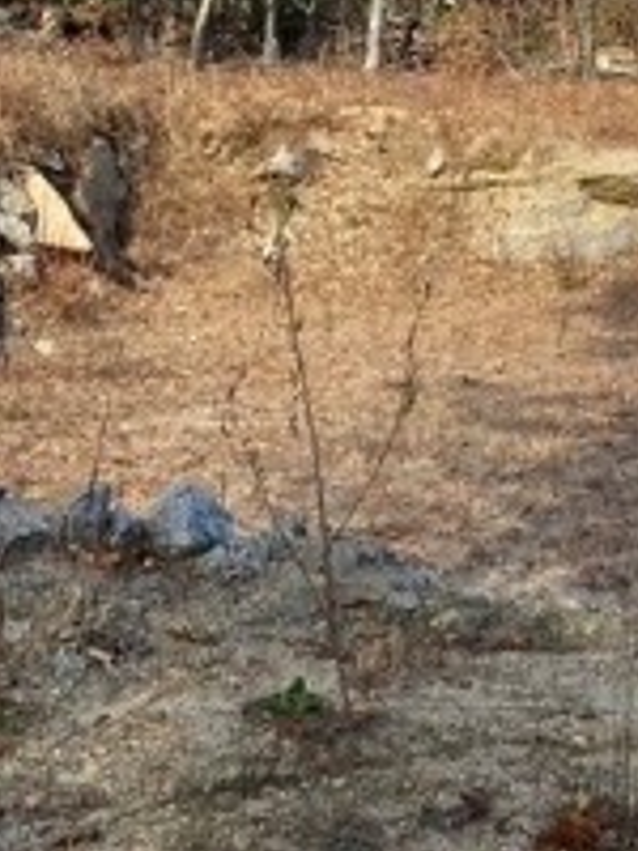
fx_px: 2457
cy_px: 38
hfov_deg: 14.6
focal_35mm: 100
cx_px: 578
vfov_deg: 19.2
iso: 32
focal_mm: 4.25
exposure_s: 1/1429
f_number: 1.8
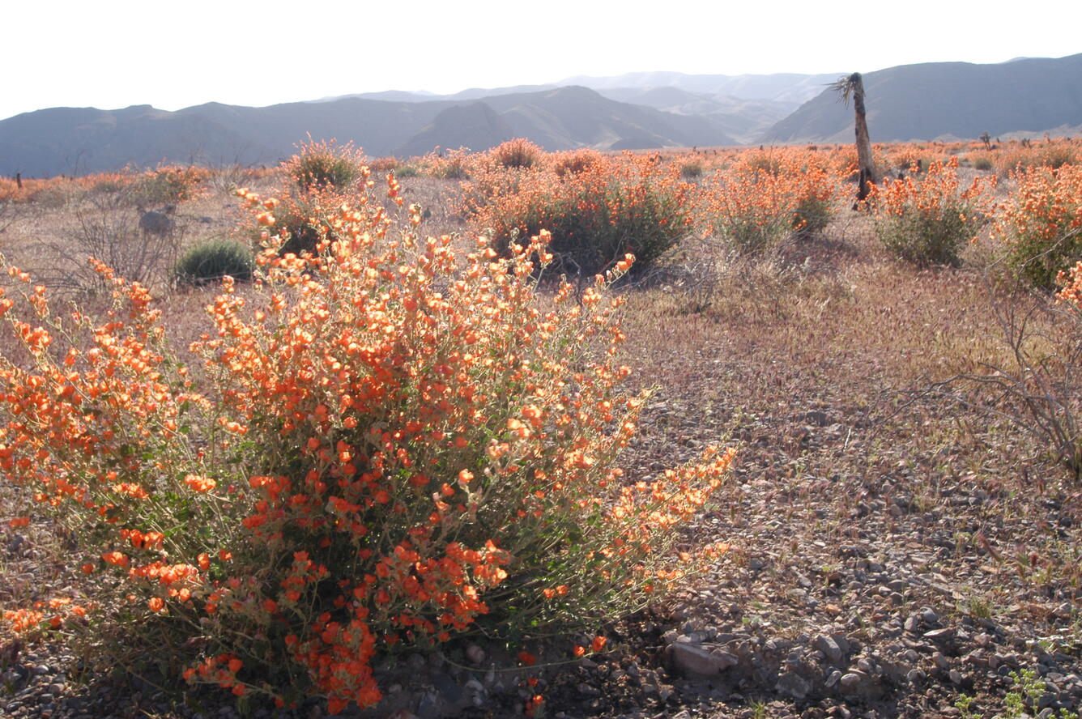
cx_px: 541
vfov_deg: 35.4
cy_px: 360
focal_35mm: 38
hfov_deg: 51.3
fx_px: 1126
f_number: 16
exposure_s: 1/40
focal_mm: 25
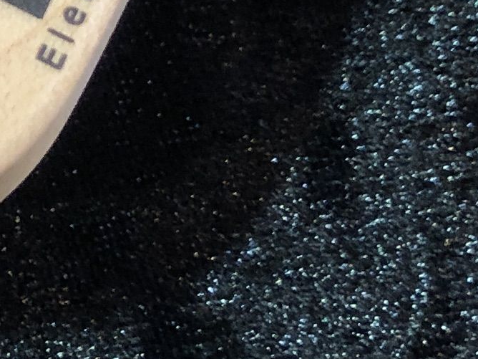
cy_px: -425
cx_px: -275
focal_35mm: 169
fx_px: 2334
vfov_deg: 8.2
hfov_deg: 11.2
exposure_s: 1/24
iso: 32
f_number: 1.8
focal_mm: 3.99
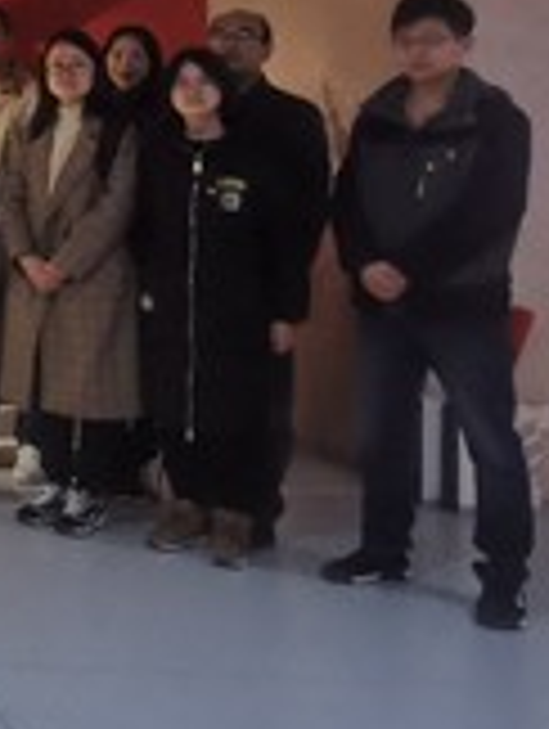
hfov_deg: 16.4
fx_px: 1413
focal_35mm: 67
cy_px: 104
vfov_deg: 28.1
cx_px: -567
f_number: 2.2
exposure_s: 1/33.3
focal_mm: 2.26
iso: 640
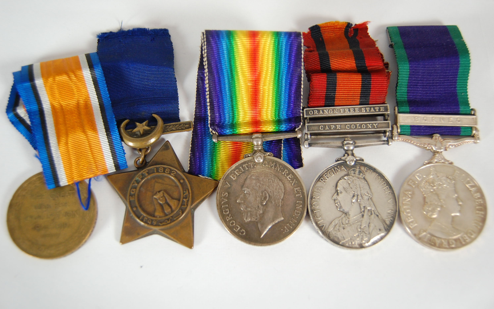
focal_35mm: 37
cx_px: 246
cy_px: 155
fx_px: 498
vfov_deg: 34.4
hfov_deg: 52.7
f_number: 4
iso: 500
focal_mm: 24
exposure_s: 1/60
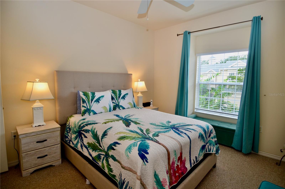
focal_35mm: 18
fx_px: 142
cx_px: 142
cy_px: 94
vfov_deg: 67.1
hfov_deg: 90.1
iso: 200
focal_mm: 12
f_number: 4.5
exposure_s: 1/80
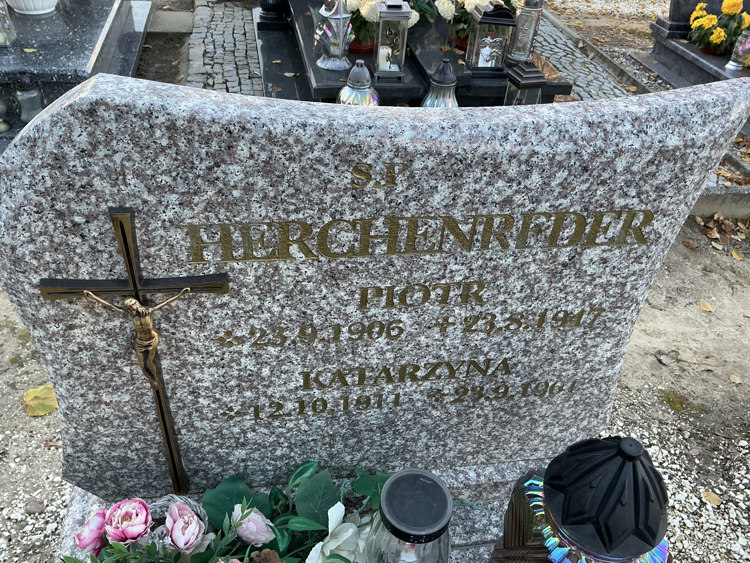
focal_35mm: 28
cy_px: 282
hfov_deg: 63.4
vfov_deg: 49.7
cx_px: 375
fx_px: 607
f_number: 1.8
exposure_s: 1/120
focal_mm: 3
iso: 40
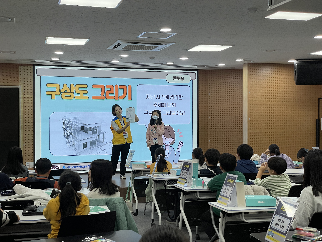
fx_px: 484
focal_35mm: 52
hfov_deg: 36.8
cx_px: 161
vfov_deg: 28.0
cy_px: 121
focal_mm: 6
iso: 40
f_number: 2
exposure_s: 1/120
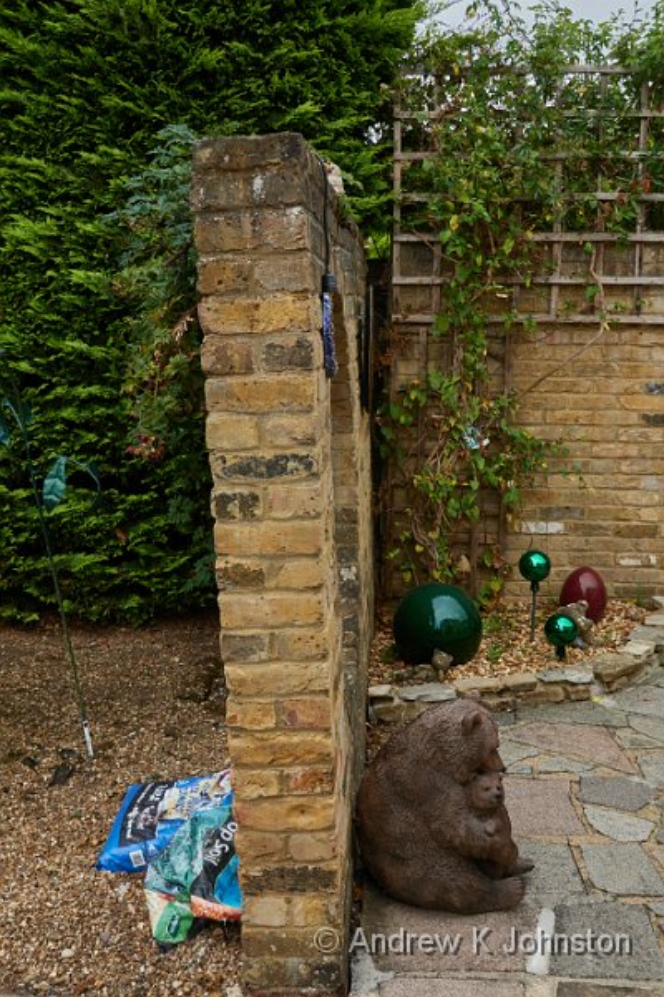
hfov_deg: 34.2
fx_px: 1079
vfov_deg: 49.6
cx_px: 332
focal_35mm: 39
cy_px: 498
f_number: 5.6
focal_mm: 14.4
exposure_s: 1/100
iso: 100
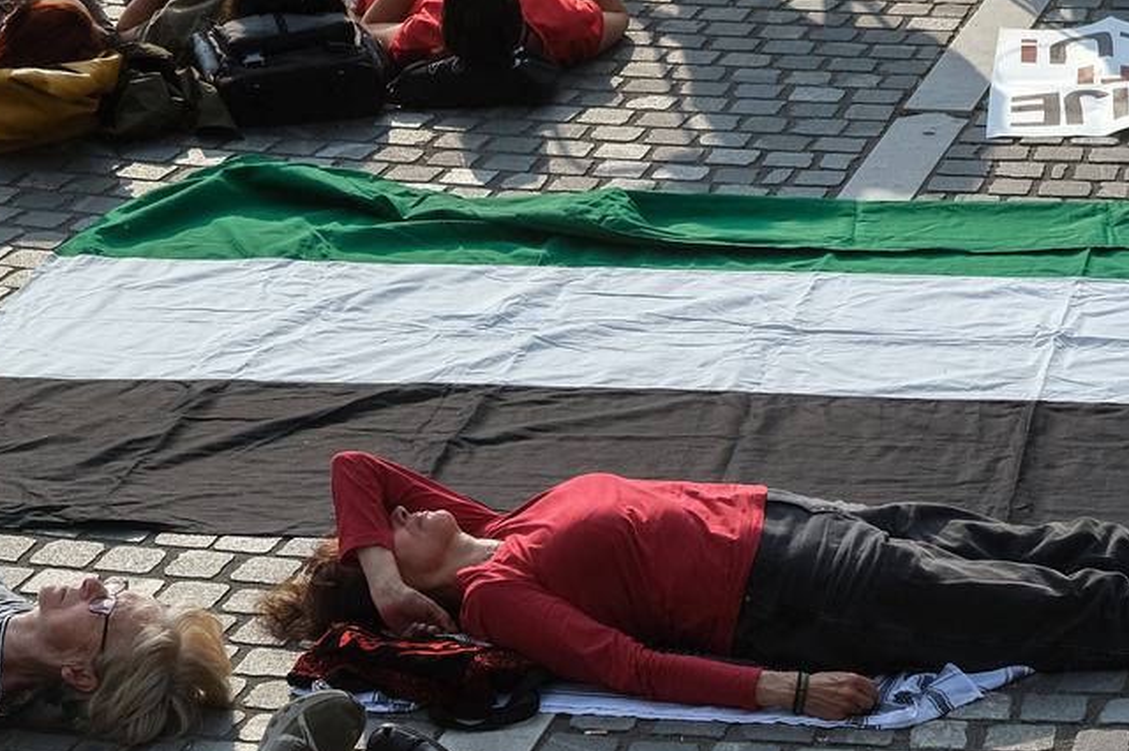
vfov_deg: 9.7
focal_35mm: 139
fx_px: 4357
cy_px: 901
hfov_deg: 14.7
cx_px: 817
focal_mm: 37.9
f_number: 4.5
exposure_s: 1/1900
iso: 320
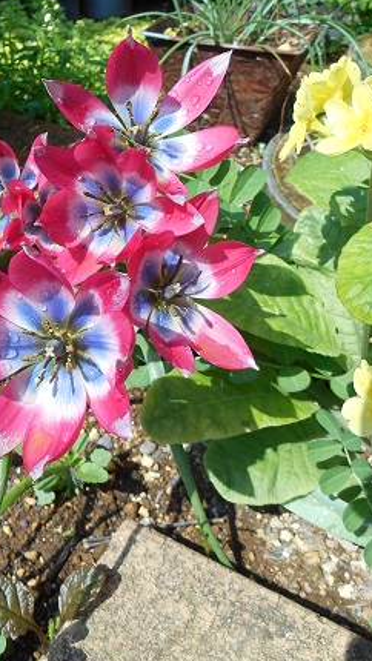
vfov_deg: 58.0
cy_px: 309
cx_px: 87
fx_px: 596
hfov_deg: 33.9
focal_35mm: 34
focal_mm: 4.7
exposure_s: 1/400
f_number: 3.4
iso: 80
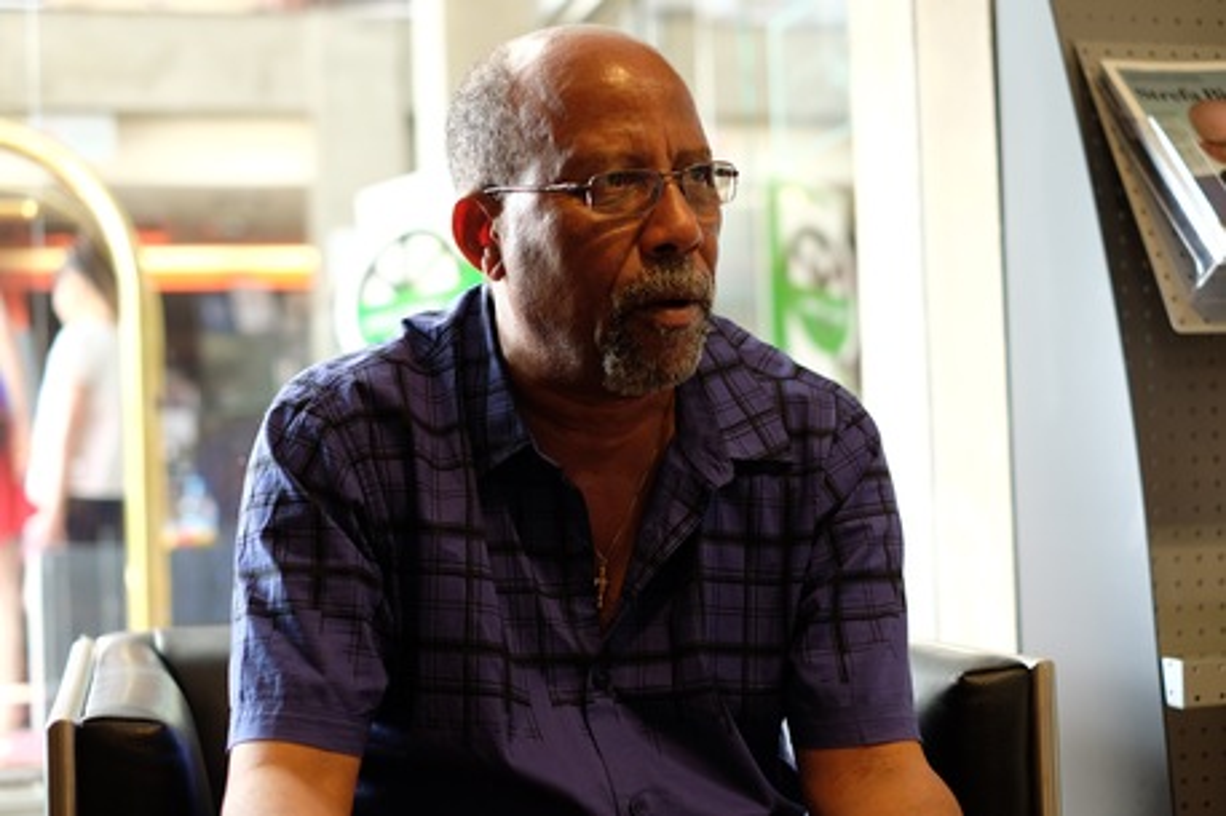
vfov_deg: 25.5
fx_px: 1804
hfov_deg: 37.5
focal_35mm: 53
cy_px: 408
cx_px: 613
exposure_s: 1/56
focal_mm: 35
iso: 400
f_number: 2
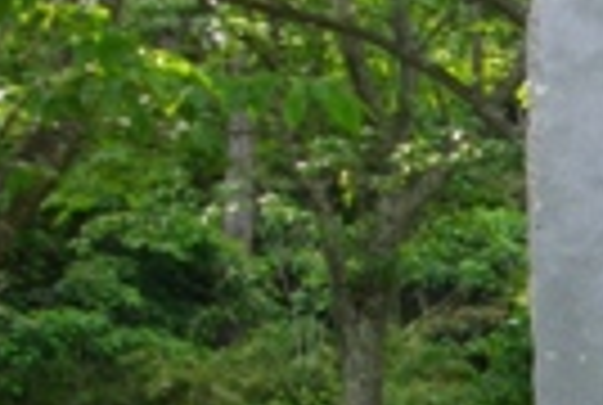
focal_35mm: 111
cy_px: 364
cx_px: 796
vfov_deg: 12.3
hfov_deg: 17.2
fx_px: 1863
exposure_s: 1/160
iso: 100
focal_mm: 5.7
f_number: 2.9
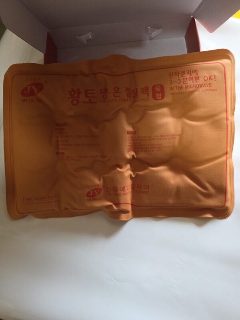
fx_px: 213
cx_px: 120
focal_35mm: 23
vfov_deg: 73.9
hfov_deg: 58.9
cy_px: 160
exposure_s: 1/120
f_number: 1.7
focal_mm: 6.3
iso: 400
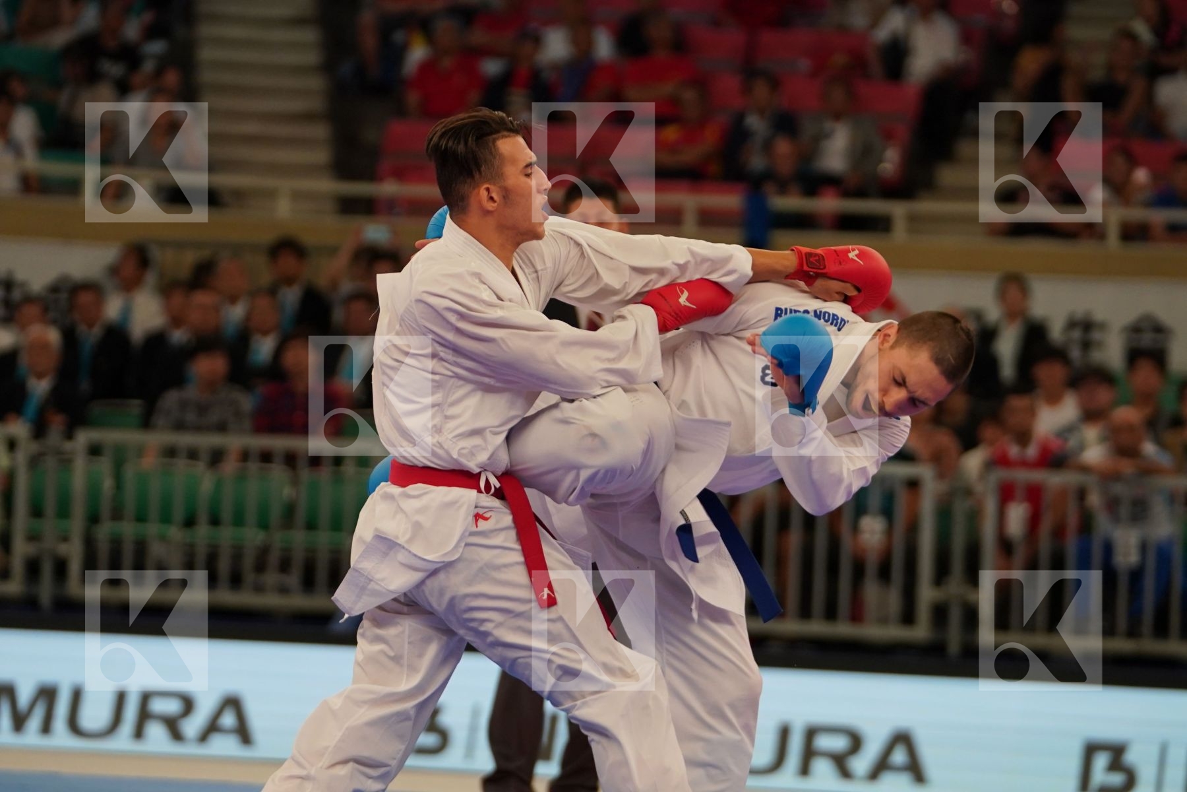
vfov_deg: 6.9
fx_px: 6561
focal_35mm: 199
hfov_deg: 10.3
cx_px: 594
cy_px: 396
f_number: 2.8
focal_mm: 133
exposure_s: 1/1000
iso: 1250
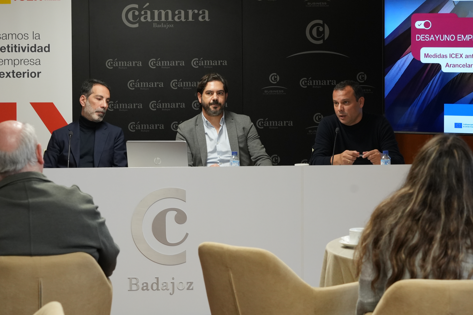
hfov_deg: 17.8
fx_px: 1511
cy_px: 158
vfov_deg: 11.9
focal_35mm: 115
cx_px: 236
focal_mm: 77
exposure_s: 1/80
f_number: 7.1
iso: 2000
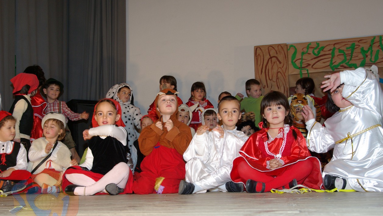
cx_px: 190
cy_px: 128
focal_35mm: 47
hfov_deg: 44.1
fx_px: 473
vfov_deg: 25.6
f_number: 5.6
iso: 400
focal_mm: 29
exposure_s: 1/45
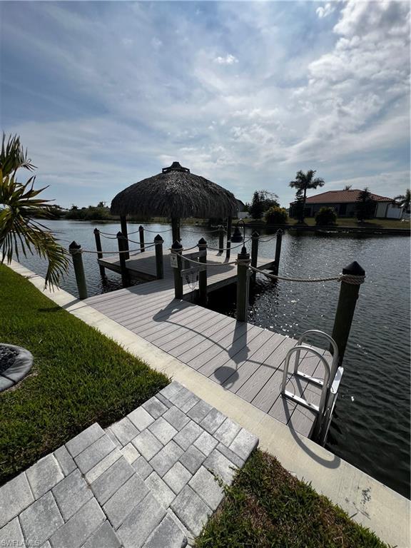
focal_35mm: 13
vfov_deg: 106.2
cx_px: 206
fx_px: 206
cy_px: 274
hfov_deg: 89.9
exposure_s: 1/2950
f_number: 1.8
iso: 32
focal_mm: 1.57
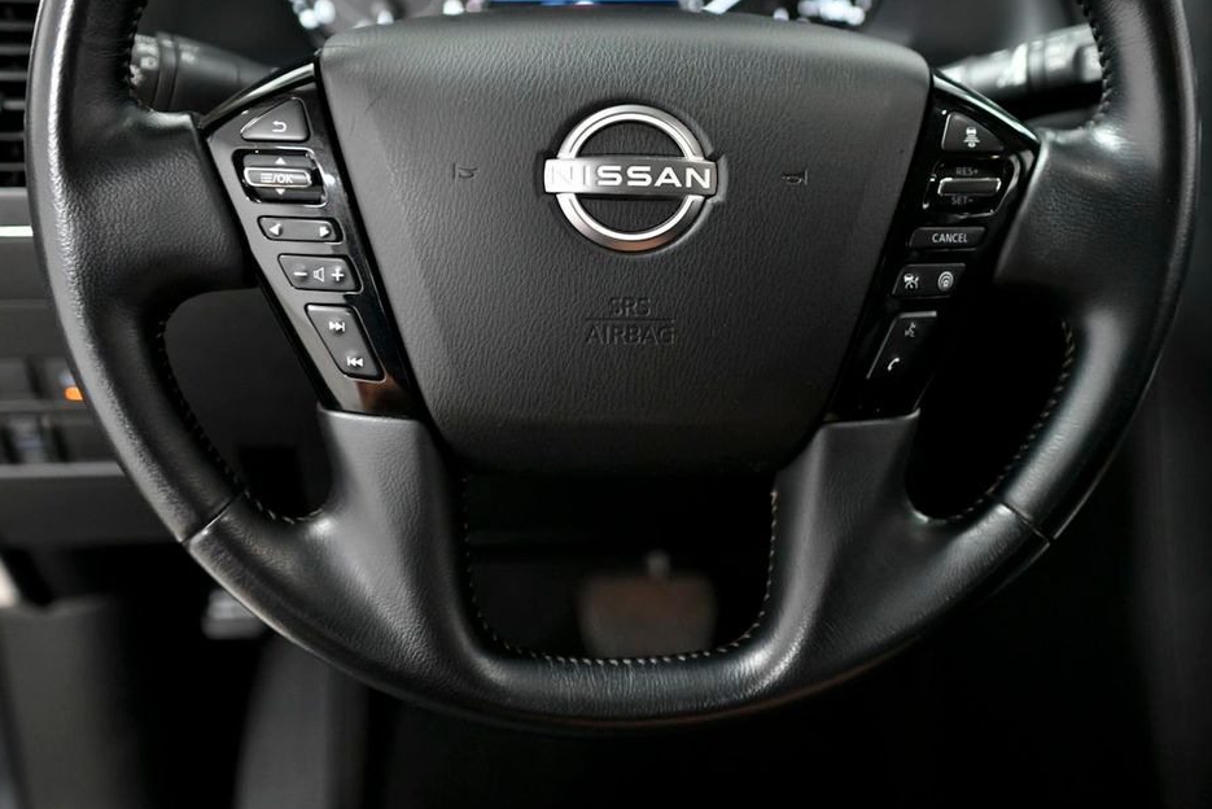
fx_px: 1549
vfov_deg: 29.3
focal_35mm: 46
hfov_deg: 42.7
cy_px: 375
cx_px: 635
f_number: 3.5
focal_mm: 42
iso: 2500
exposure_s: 1/160
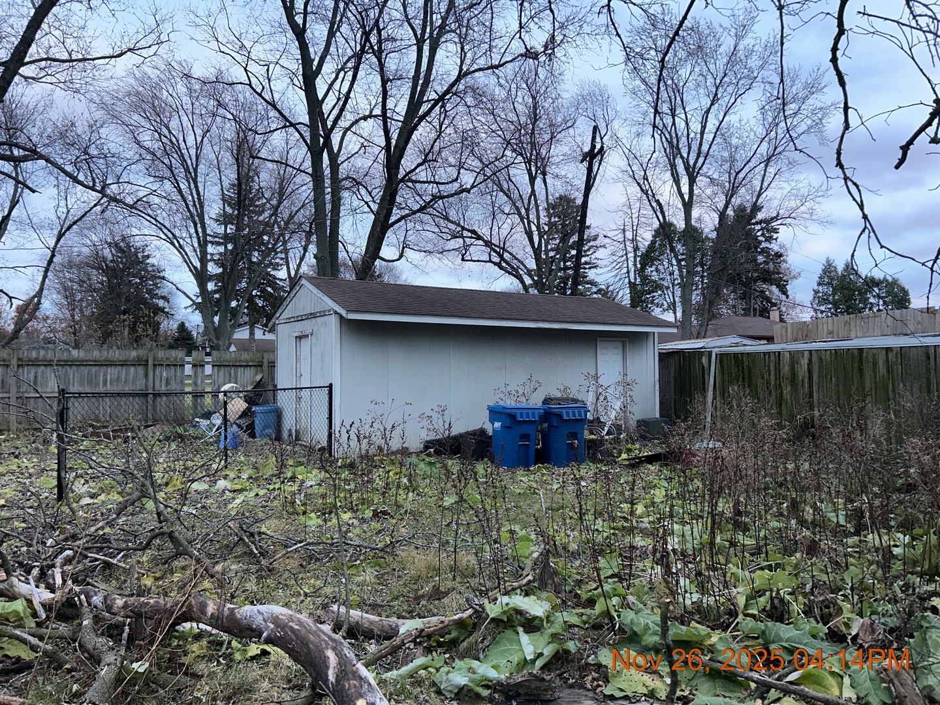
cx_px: 470
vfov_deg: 53.1
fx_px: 706
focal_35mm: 26
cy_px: 352
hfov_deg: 67.3
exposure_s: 1/77
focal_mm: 5.7
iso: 32
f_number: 1.5
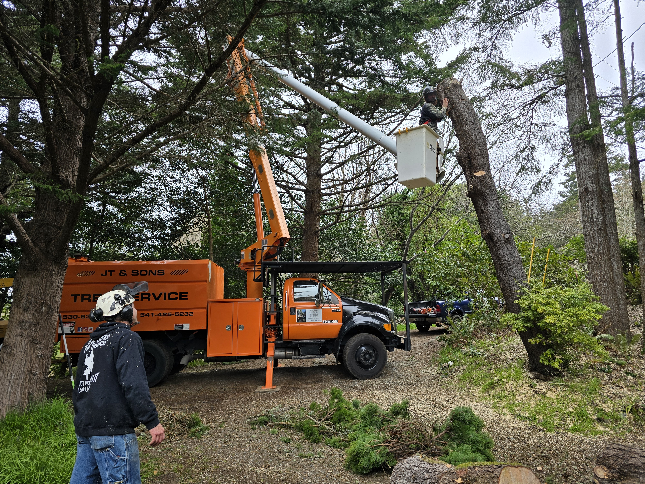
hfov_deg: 73.9
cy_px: 242
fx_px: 429
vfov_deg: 58.9
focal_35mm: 23
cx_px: 322
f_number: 1.7
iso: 12
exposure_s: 1/188
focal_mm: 6.3
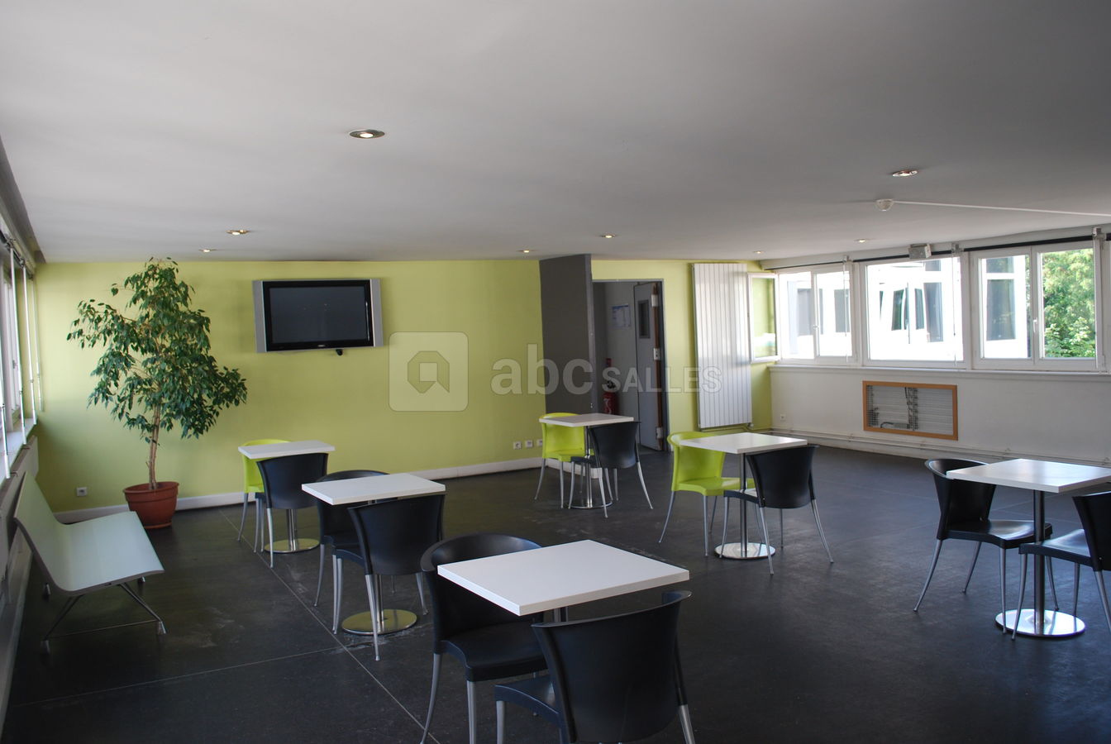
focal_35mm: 27
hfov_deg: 67.3
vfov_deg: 48.1
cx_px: 556
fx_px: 834
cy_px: 372
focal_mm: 18
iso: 200
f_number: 4.5
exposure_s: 1/80
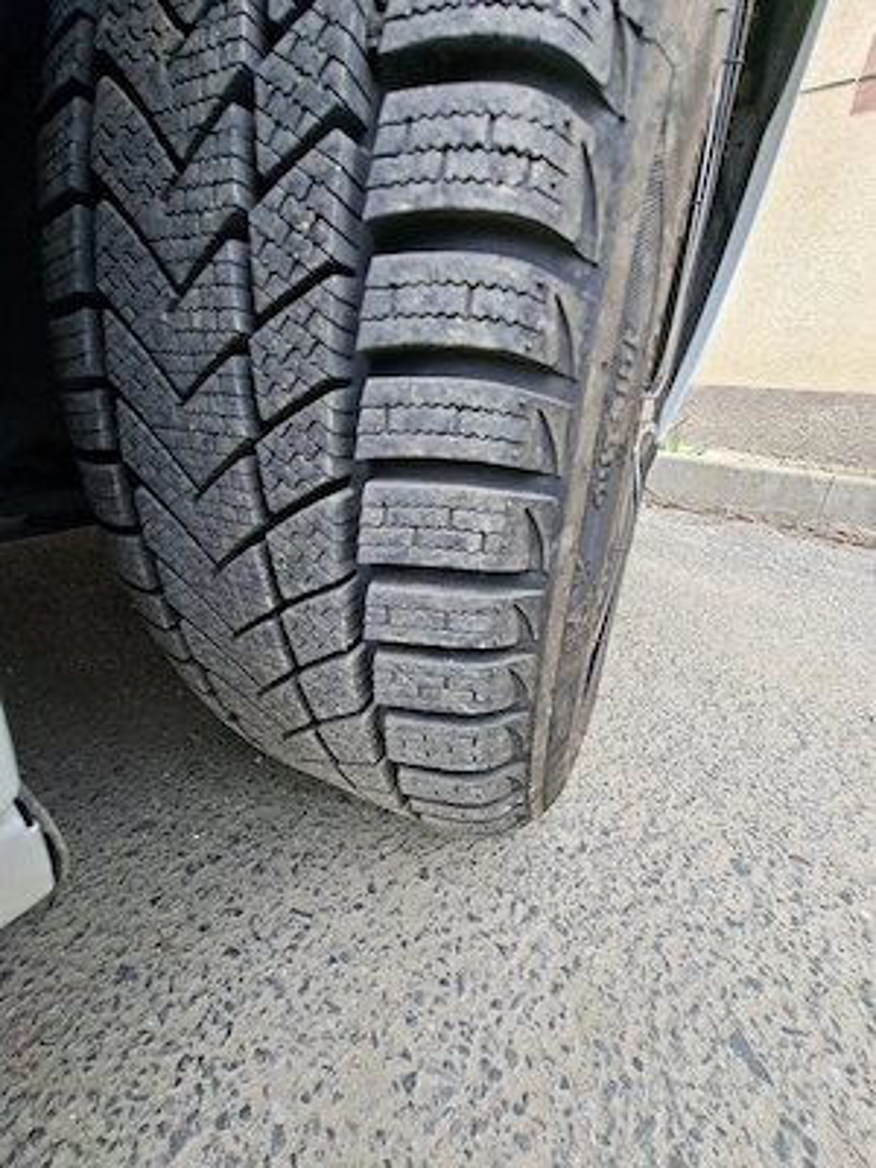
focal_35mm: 13
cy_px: 584
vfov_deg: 106.2
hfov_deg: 89.9
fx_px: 439
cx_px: 438
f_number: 2.2
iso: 40
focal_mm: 1.74
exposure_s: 1/100
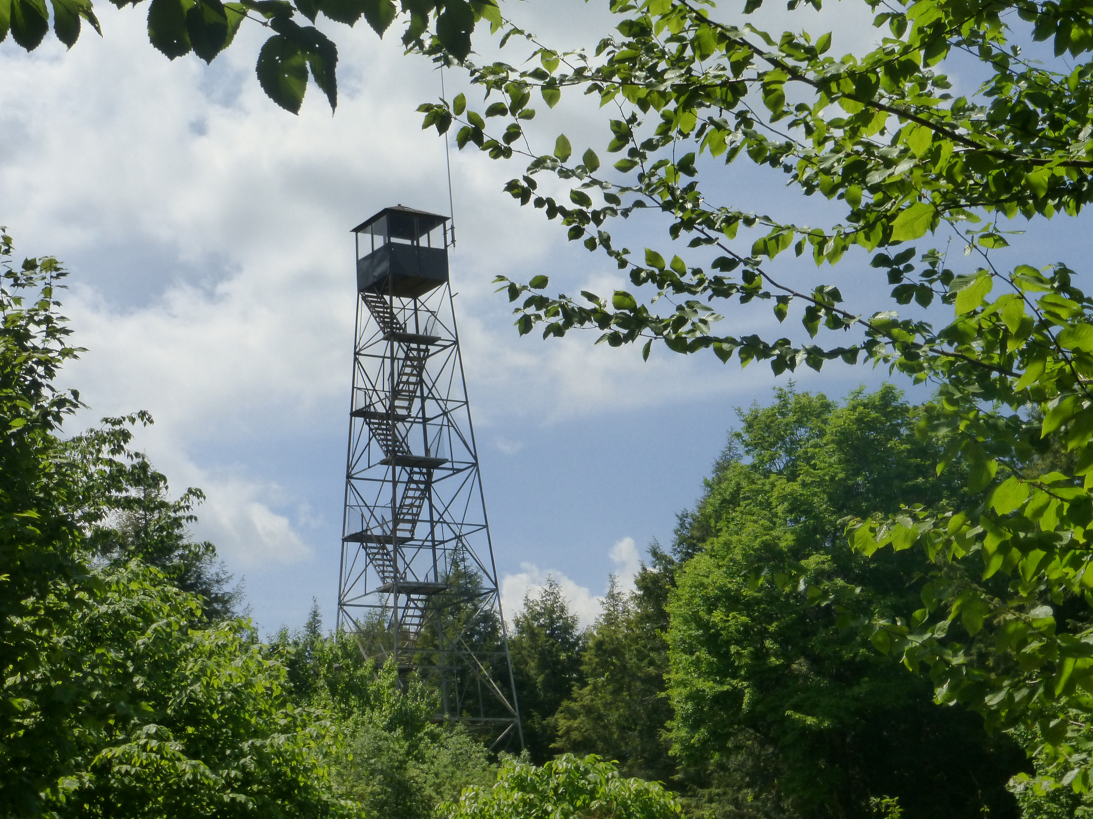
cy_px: 447
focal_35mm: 74
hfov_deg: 26.3
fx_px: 2337
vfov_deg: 19.9
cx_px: 480
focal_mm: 11
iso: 200
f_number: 4.8
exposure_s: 1/2000
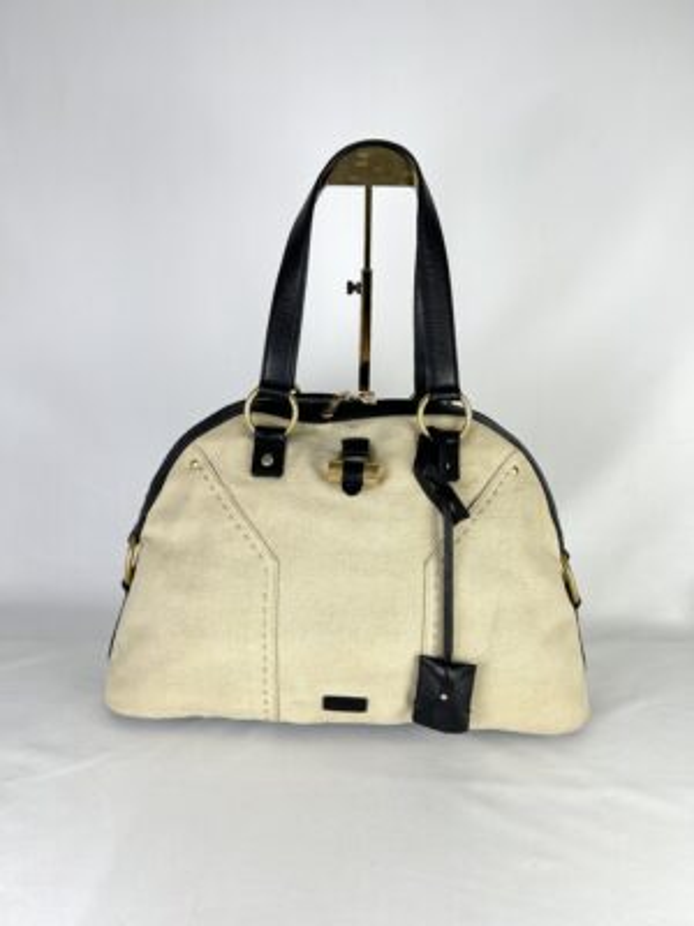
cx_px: 347
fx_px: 695
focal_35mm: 26
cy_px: 463
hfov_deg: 53.1
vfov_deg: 67.3
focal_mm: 5.7
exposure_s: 1/109
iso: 32
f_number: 1.5
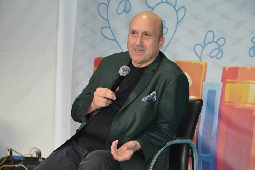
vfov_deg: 12.2
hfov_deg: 18.2
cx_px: 128
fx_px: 797
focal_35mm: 112
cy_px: 85
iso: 3200
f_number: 5.3
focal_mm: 75
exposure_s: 1/60
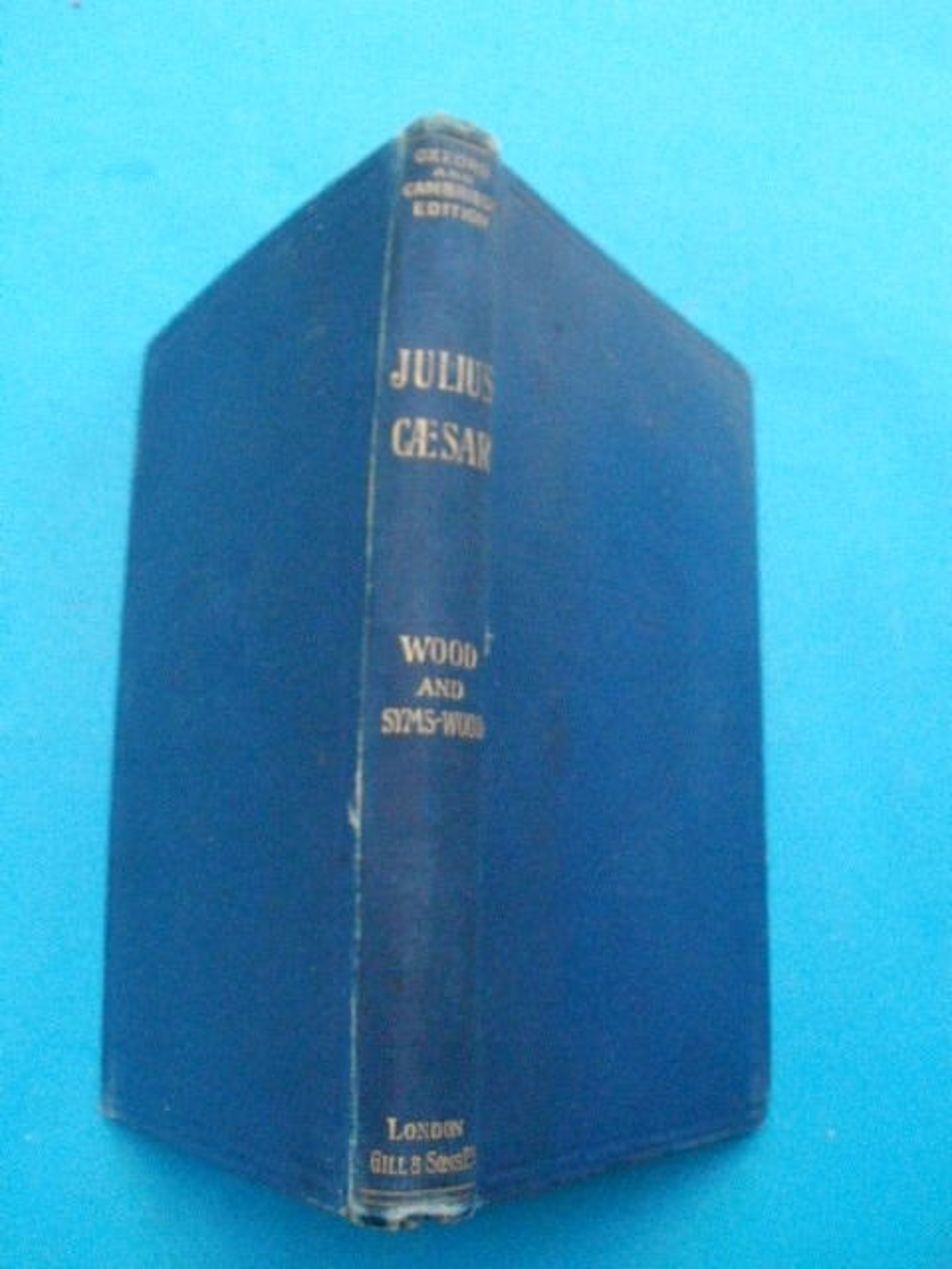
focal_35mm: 36
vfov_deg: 51.4
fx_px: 1320
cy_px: 634
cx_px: 476
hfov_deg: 39.7
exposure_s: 1/400
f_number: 5.6
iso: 800
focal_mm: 6.3
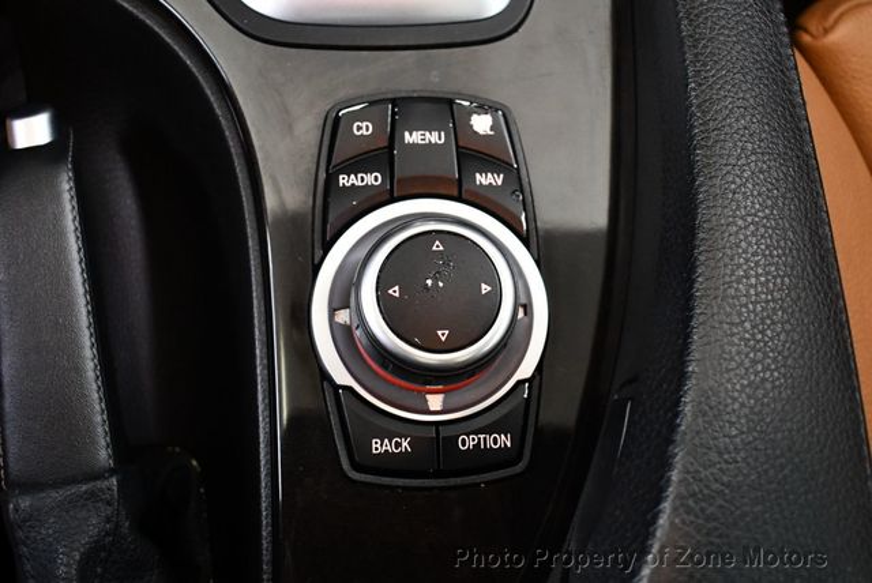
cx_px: 436
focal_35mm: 40
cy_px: 292
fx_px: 970
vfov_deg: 33.5
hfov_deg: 48.4
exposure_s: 1/60
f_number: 3.5
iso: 3600
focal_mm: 20
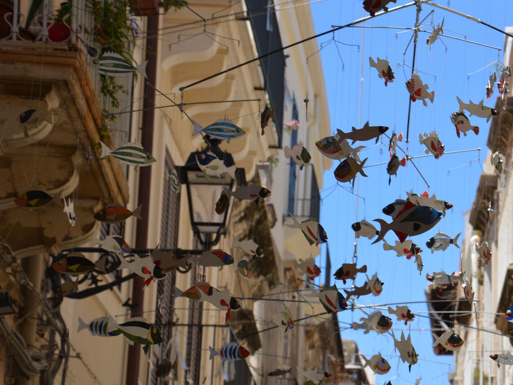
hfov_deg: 13.9
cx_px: 430
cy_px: 204
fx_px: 2090
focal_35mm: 141
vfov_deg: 10.5
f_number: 8
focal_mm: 58
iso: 125
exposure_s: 1/250
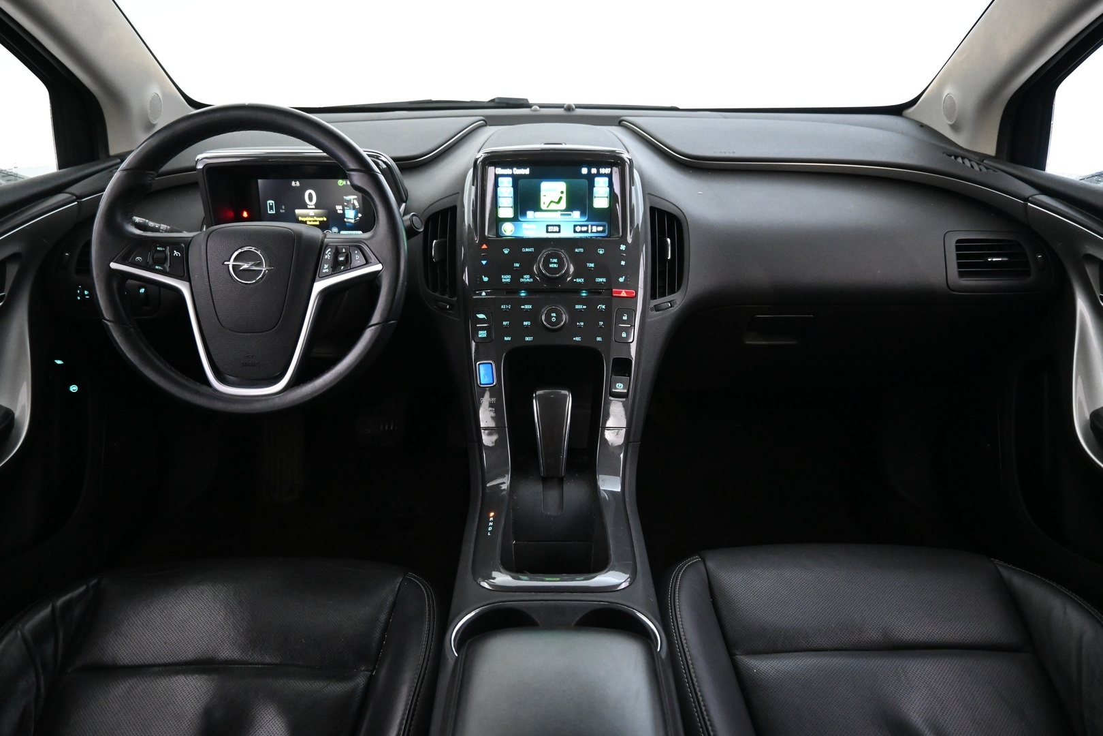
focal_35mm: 24
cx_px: 552
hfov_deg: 73.7
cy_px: 368
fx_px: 735
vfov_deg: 53.1
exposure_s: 1/25
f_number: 3.5
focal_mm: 16
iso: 4000
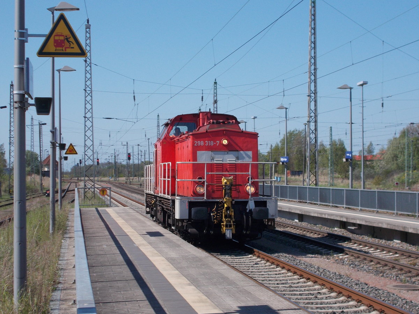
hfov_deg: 29.4
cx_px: 210
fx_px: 799
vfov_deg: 22.3
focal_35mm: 66
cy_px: 157
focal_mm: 11.8
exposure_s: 1/100
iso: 80
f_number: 13.3
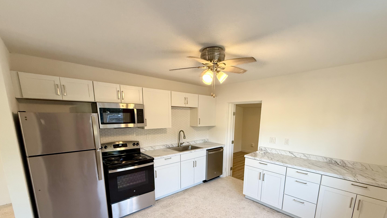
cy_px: 147
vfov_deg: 65.1
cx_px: 198
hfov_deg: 99.3
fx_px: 164
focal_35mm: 16
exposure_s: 1/120
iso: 250
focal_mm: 2.22
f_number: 2.2
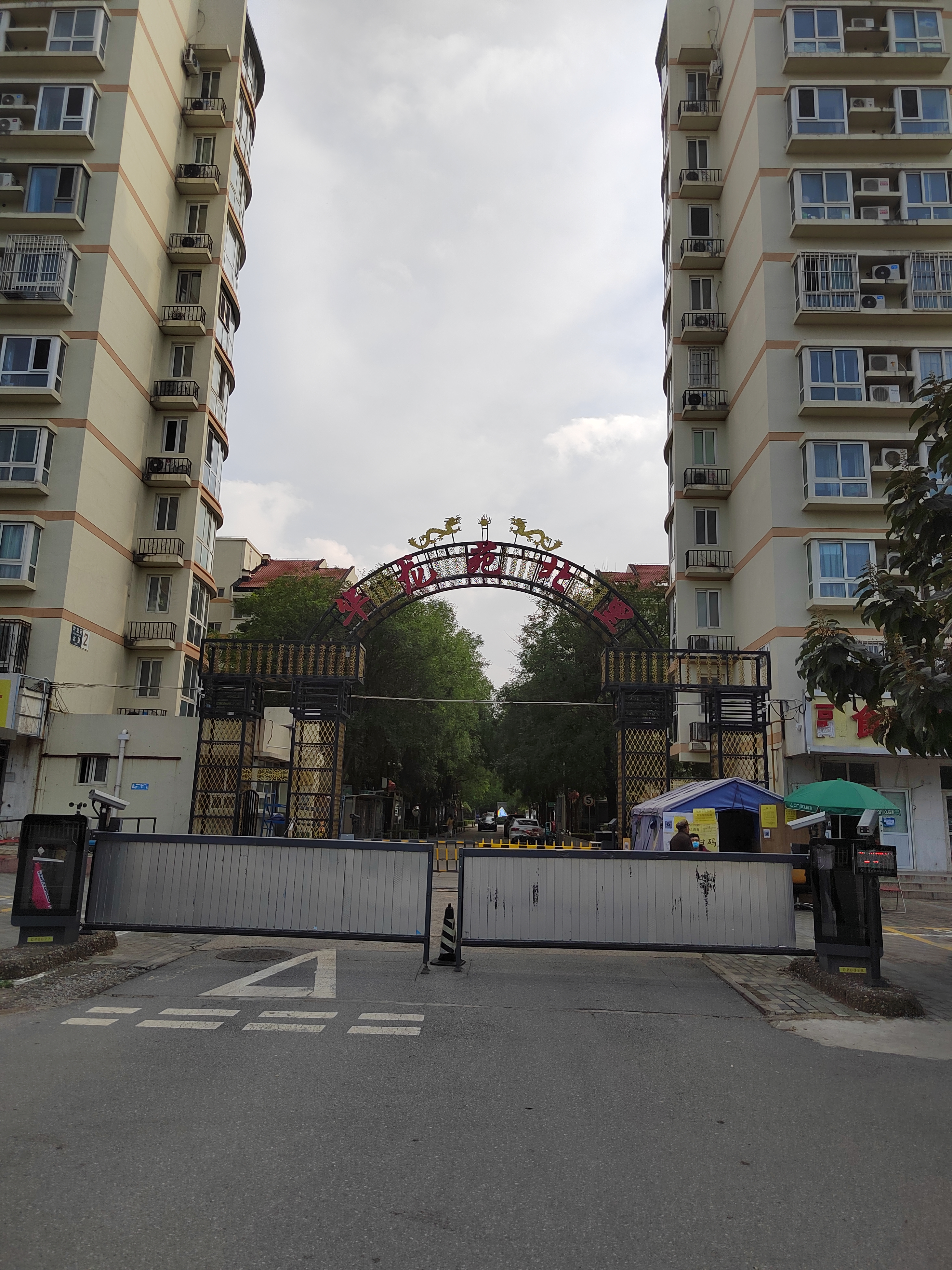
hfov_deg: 58.9
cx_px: 476
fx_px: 843
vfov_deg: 73.9
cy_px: 635
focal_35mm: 23
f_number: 1.9
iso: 246
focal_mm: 5.52
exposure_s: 1/2000
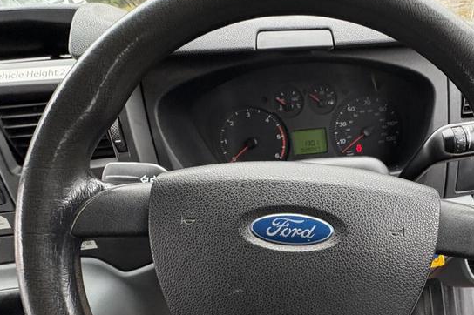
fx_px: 316
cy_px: 224
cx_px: 336
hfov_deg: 70.4
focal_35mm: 24
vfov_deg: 51.5
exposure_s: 1/60
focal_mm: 2.22
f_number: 2.2
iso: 320
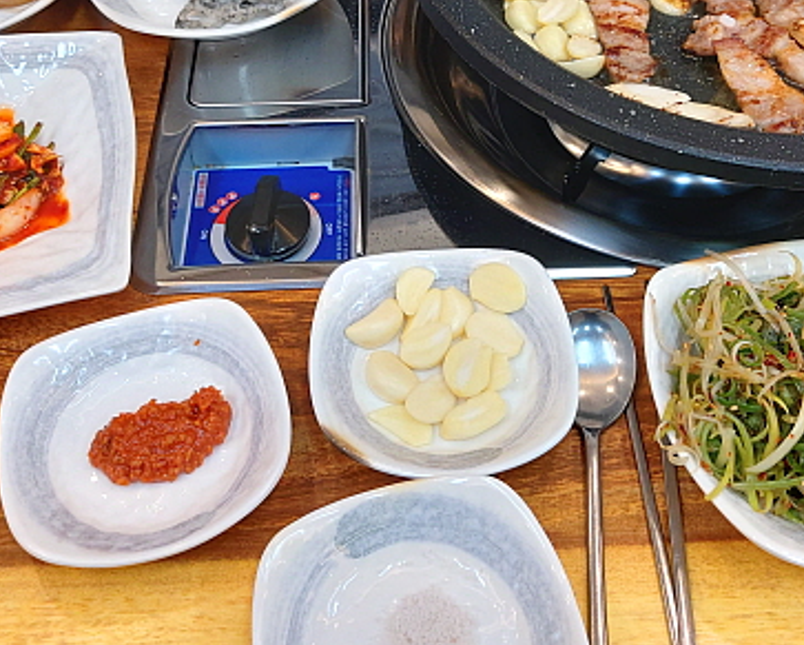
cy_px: 151
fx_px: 1024
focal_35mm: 43
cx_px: 430
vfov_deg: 34.1
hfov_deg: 42.8
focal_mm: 4.58
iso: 80
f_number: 2
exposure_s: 1/60
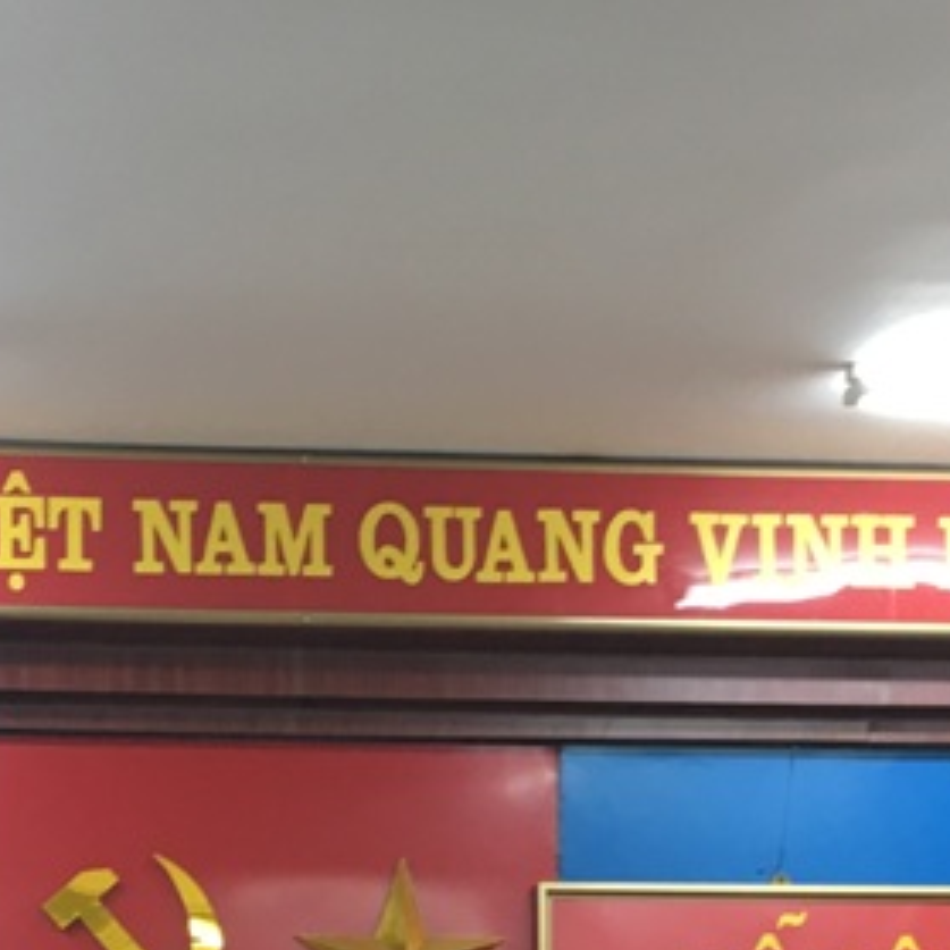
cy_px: 1239
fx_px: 2919
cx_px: 238
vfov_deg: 17.3
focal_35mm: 94
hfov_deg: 18.4
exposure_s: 1/33
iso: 80
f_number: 2.2
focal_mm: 4.15
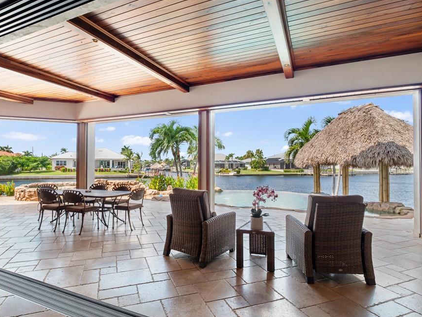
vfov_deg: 68.7
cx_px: 206
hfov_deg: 84.6
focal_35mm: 19
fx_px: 232
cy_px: 166
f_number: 7.1
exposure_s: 1/25
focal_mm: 8
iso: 200
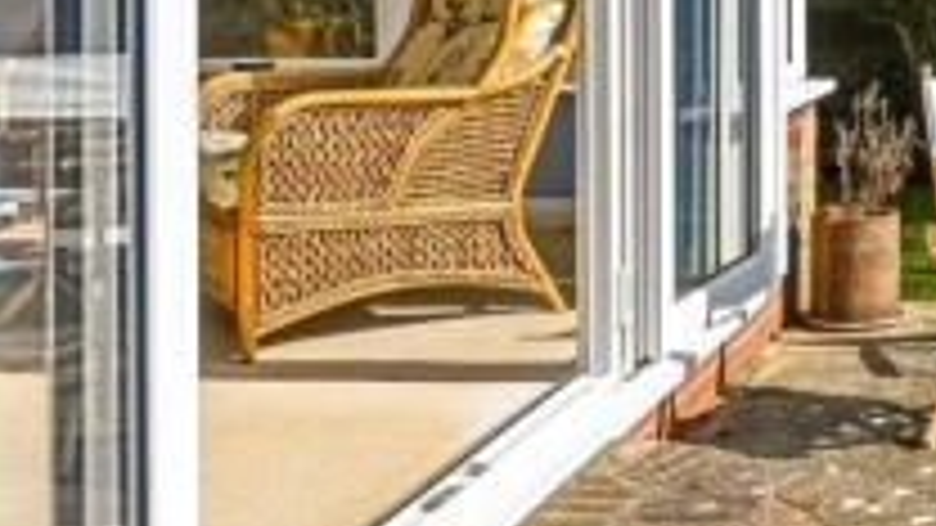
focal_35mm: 72
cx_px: 1066
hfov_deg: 26.7
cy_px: -56
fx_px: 1787
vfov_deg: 16.3
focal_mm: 30
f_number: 16
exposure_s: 1/400
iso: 400
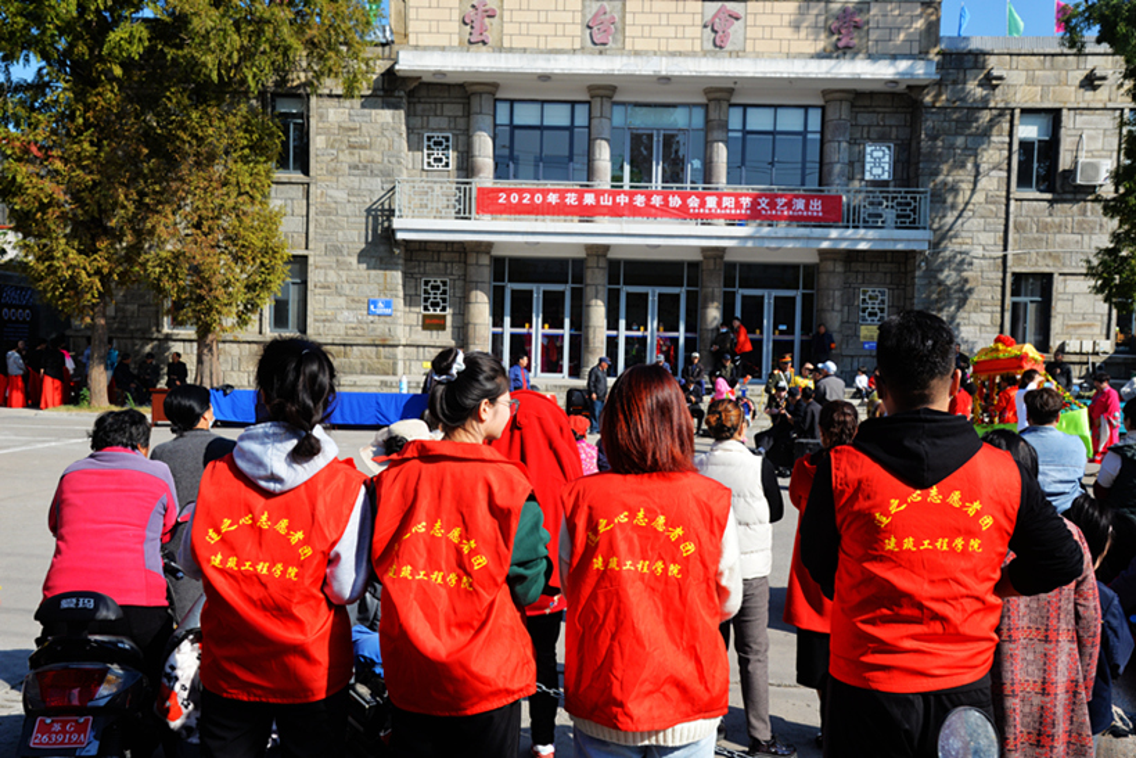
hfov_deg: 54.4
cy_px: 379
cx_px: 568
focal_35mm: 35
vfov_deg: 37.9
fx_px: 1105
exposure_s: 1/500
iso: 400
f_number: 11
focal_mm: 35
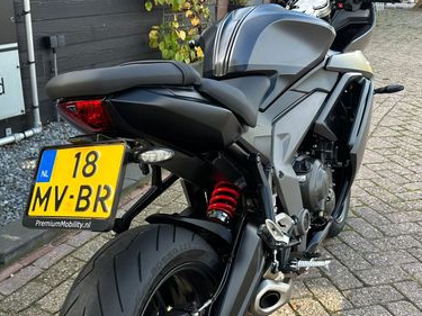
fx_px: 500
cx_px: 138
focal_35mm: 41
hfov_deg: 45.1
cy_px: 259
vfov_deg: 33.9
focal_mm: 6.86
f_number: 1.78
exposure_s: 1/321
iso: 80
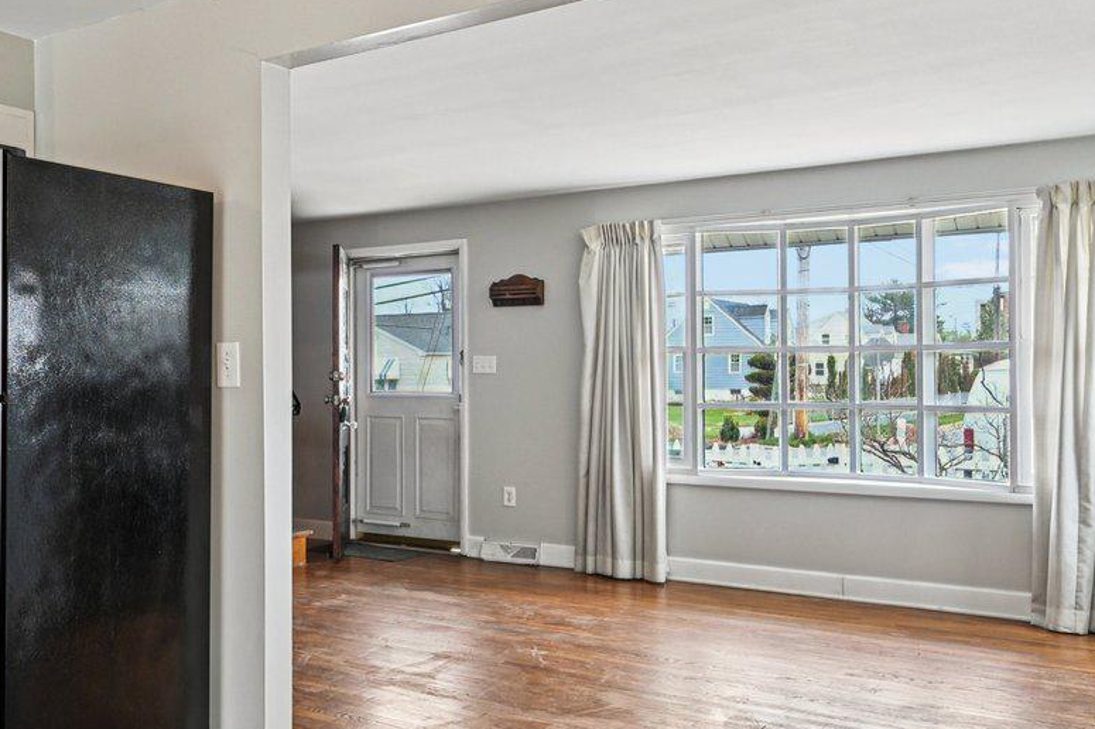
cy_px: 358
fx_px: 1125
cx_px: 154
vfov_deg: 35.9
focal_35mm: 37
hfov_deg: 47.7
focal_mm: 14
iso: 400
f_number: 8
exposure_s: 1/15
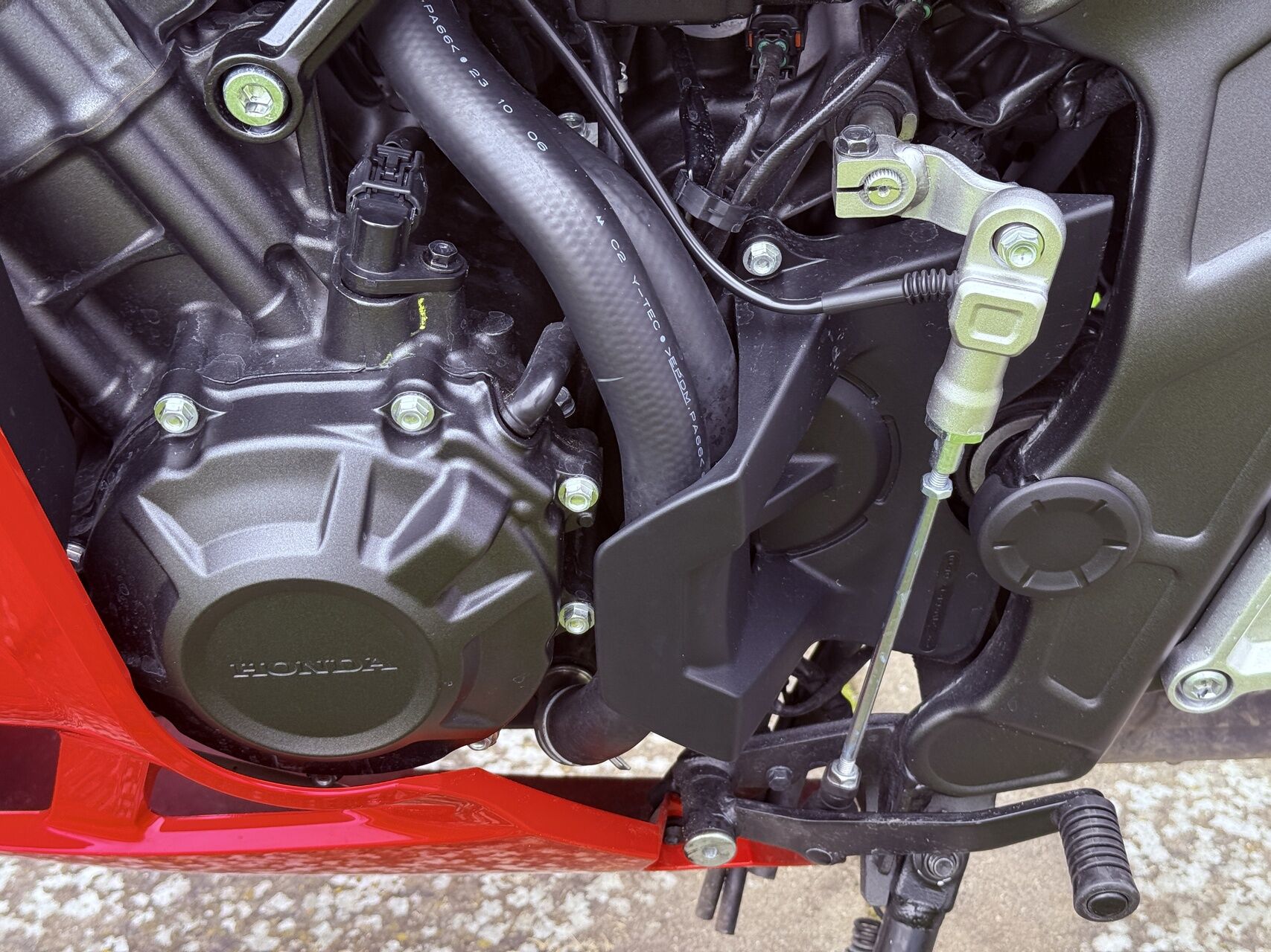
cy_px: 476
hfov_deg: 39.7
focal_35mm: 48
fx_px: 1762
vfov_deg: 30.3
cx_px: 636
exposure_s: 1/146
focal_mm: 6.76
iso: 125
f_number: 1.78
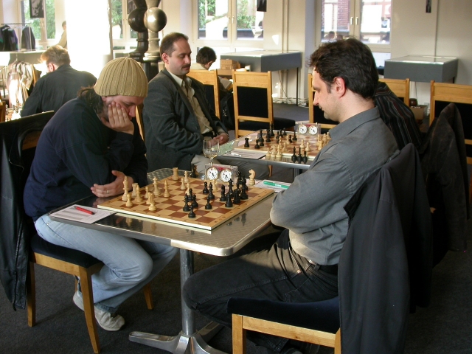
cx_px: 236
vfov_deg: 36.8
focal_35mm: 39
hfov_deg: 47.9
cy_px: 177
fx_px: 532
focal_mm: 8.2
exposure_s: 1/20.5
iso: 100
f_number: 2.6
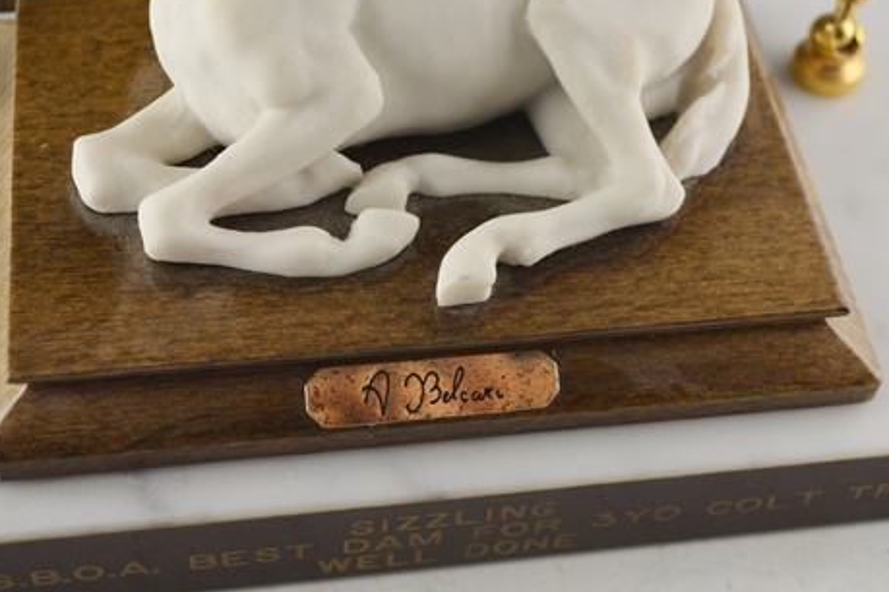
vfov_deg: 19.8
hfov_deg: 29.4
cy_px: 298
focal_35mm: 69
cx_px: 476
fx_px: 1695
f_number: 5.6
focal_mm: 35
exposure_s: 1/125
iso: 400
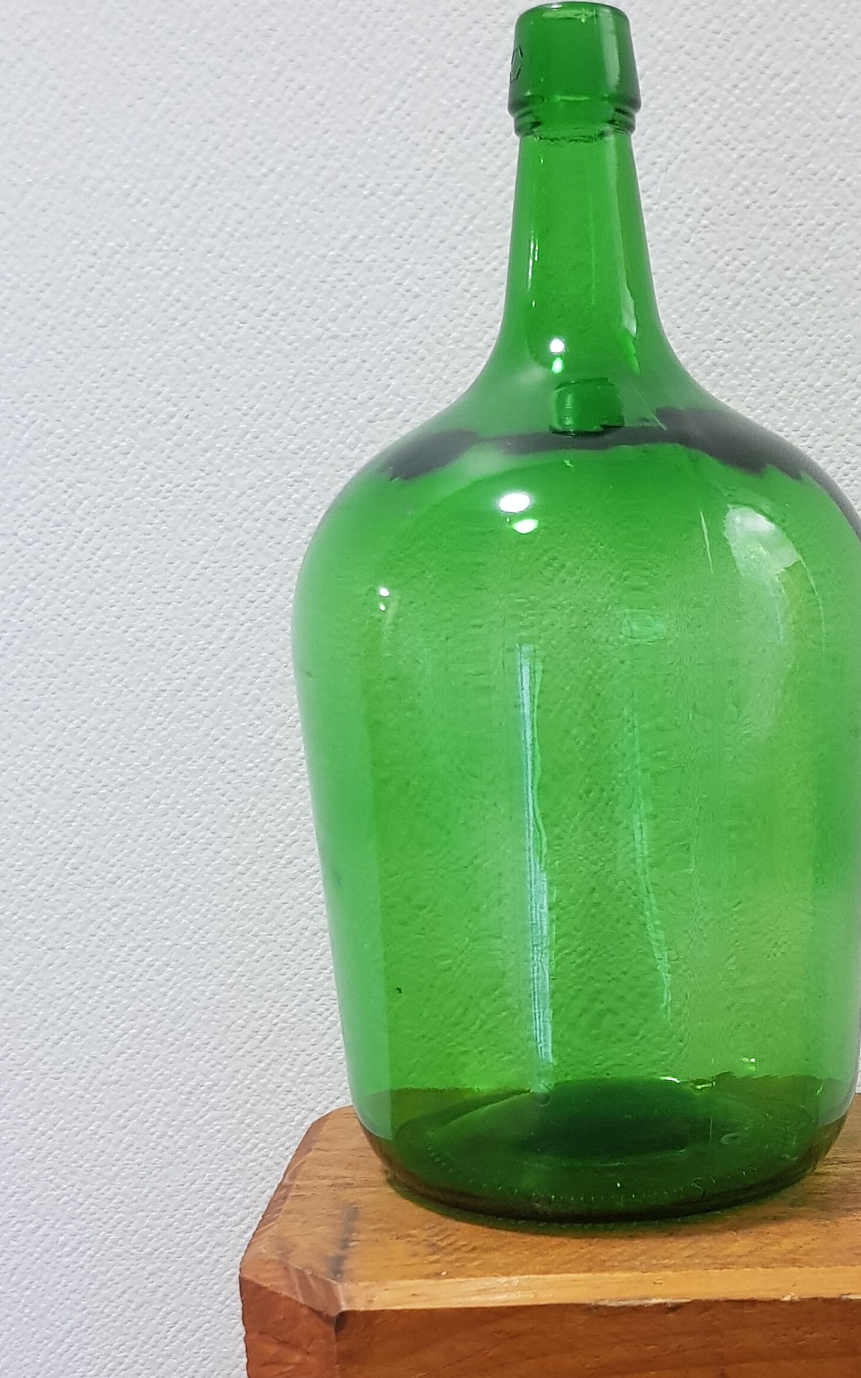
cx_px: 599
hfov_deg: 26.7
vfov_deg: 40.3
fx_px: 1802
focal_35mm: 48
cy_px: 1082
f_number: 1.7
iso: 250
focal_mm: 4.2
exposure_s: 1/25
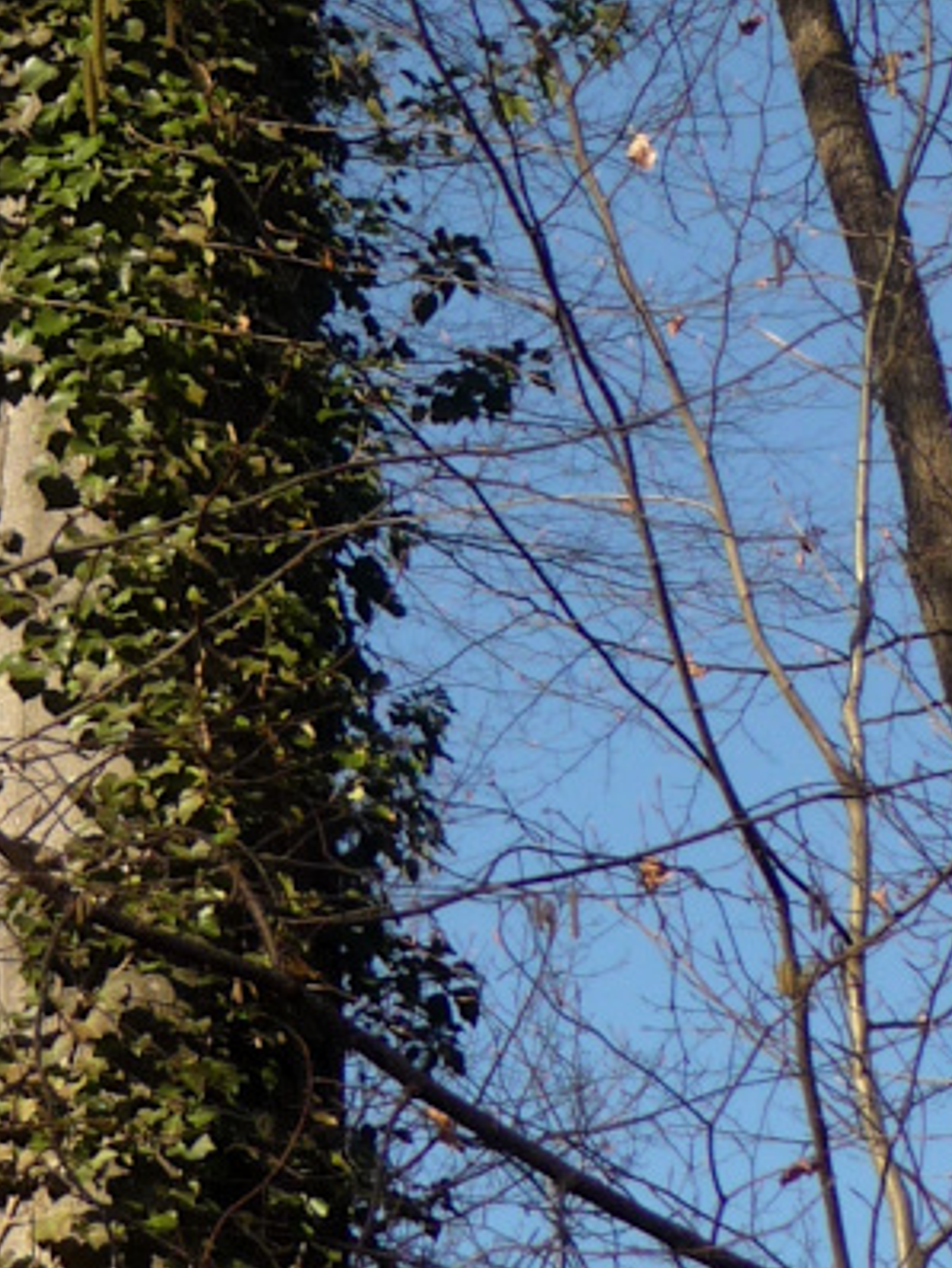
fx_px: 6927
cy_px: 265
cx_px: 81
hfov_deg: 7.8
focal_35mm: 189
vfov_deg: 10.4
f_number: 4.2
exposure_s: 1/400
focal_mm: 8.5
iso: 100
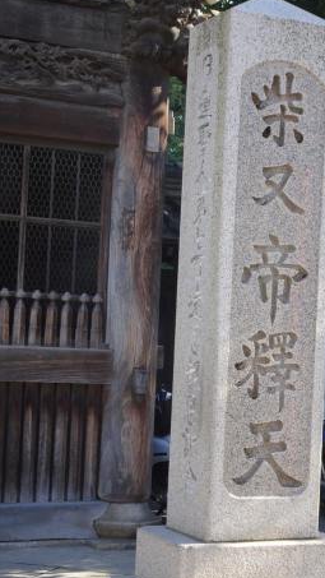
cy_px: 311
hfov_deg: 15.6
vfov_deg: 27.5
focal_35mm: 77
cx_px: 238
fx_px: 1179
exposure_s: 1/80
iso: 80
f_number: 5
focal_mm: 10.95
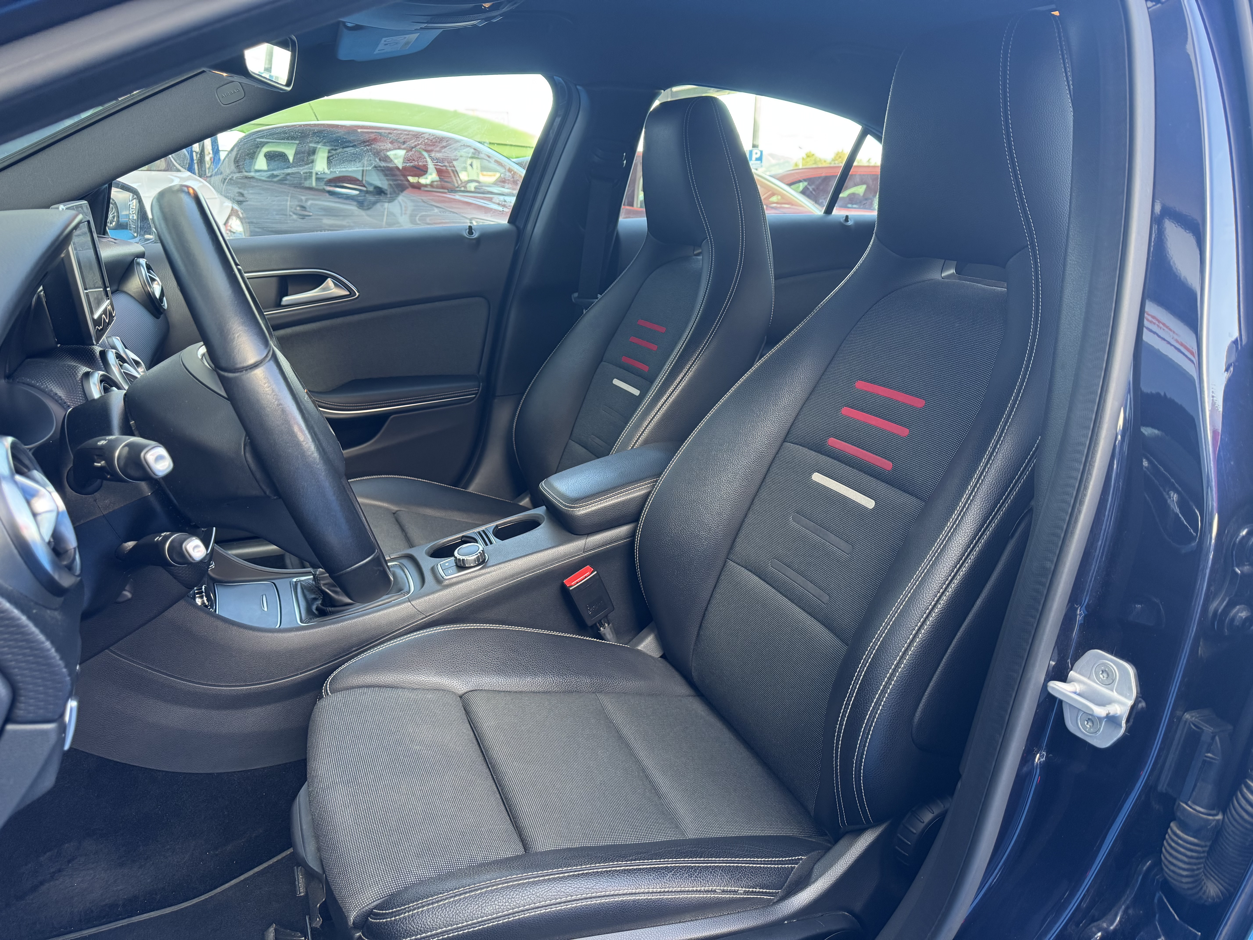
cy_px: 470
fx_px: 869
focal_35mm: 24
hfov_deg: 71.6
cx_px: 626
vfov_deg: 56.8
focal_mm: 6.76
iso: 200
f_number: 1.78
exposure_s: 1/121
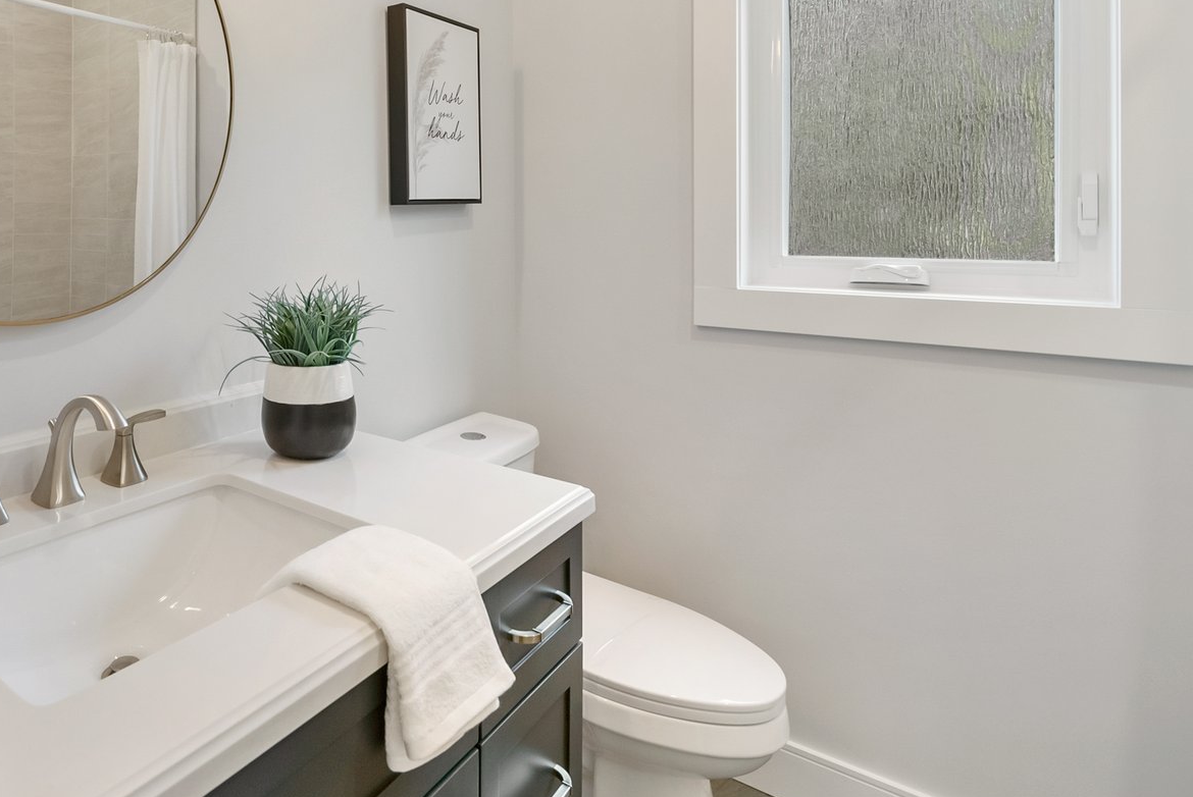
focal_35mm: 21
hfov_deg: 75.8
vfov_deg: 57.5
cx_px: 312
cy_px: 232
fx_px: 696
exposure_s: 1/250
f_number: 6.3
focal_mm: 12
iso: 1600
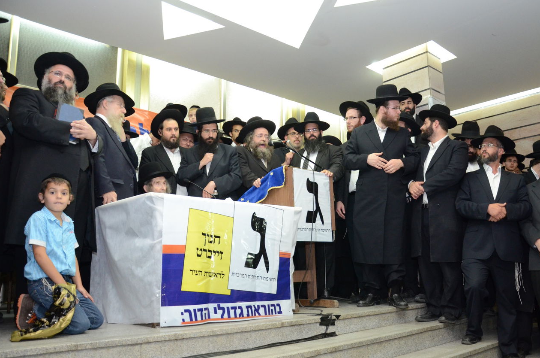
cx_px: 296
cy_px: 195
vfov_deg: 43.4
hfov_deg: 61.9
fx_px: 449
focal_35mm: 30
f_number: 3.5
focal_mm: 18
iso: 2000
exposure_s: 1/40
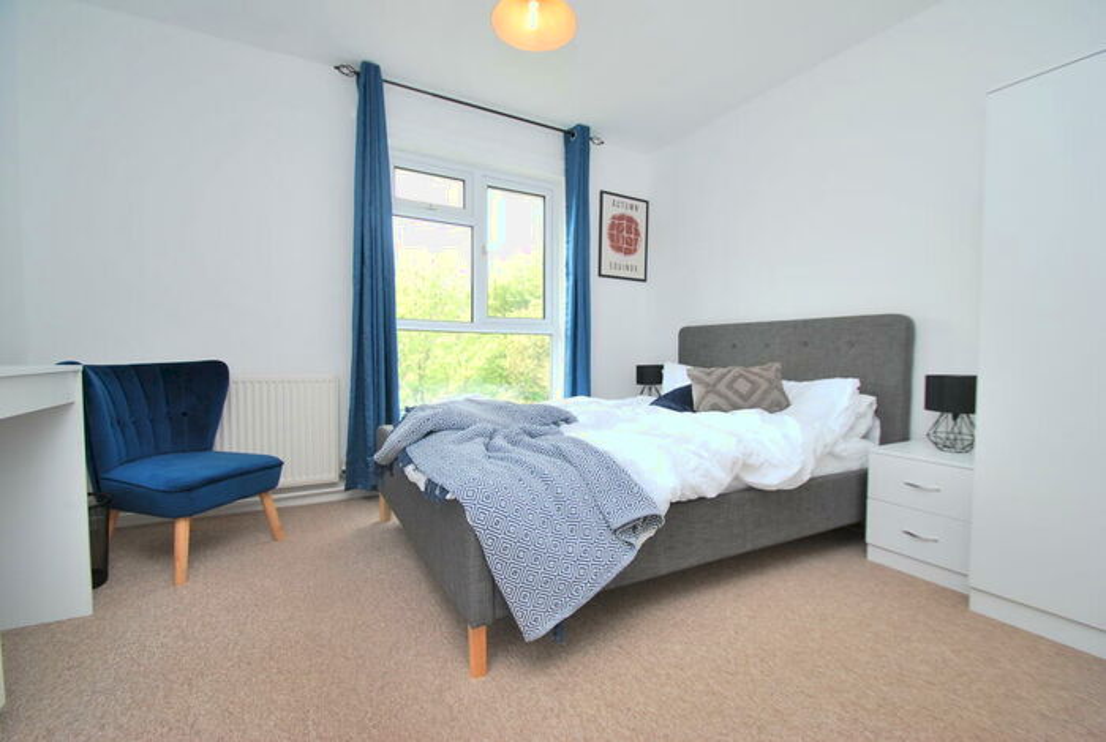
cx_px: 553
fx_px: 462
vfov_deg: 77.6
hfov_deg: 100.3
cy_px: 371
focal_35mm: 15
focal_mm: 10
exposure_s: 1/80
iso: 200
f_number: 4.5
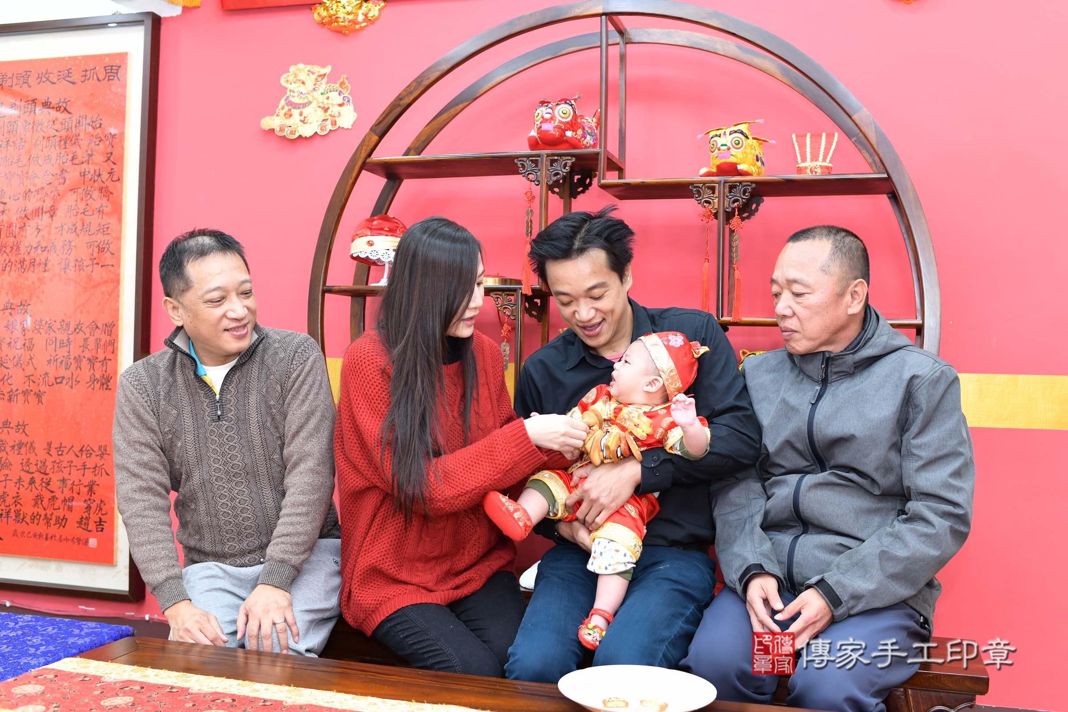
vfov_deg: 37.9
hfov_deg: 54.4
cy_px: 356
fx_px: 1038
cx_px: 534
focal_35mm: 35
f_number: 4.5
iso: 800
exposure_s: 1/200
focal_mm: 35
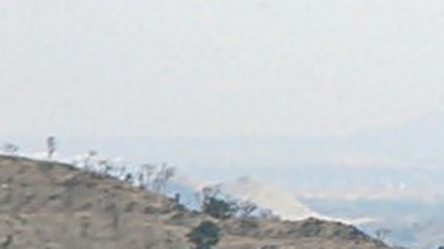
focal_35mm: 786
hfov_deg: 2.7
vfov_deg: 1.5
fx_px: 9251
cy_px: 111
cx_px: 609
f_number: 5.4
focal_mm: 41
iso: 161
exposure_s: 1/500
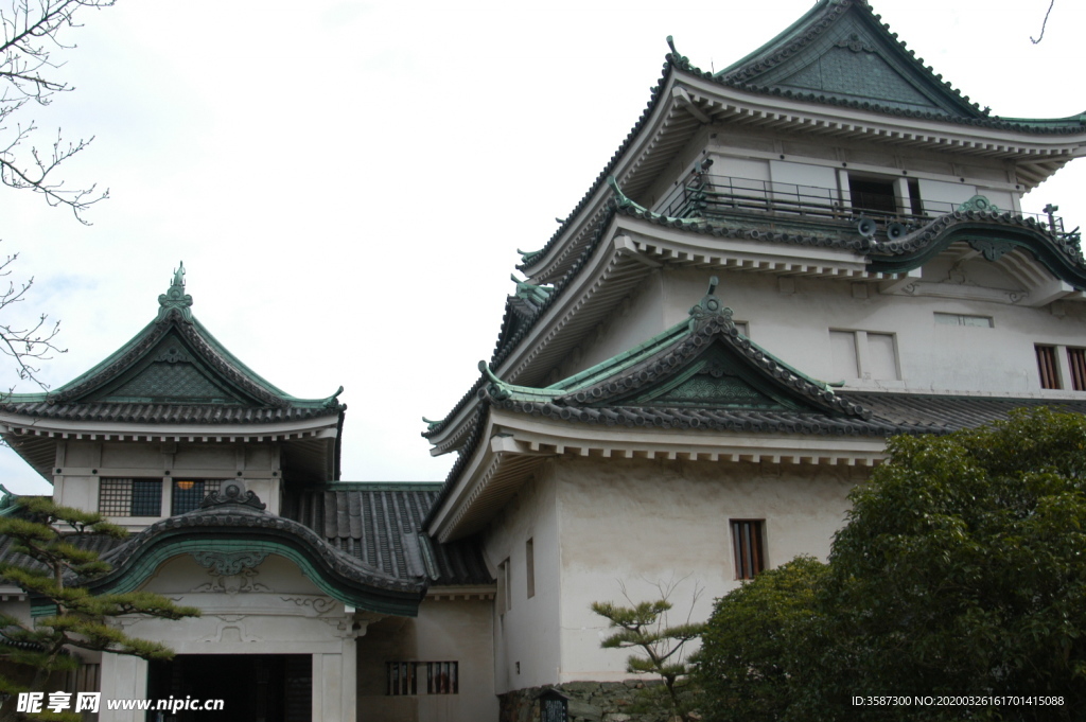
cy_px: 361
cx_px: 543
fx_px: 1085
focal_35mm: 36
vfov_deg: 36.8
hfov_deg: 53.2
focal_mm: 24
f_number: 8
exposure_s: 1/250
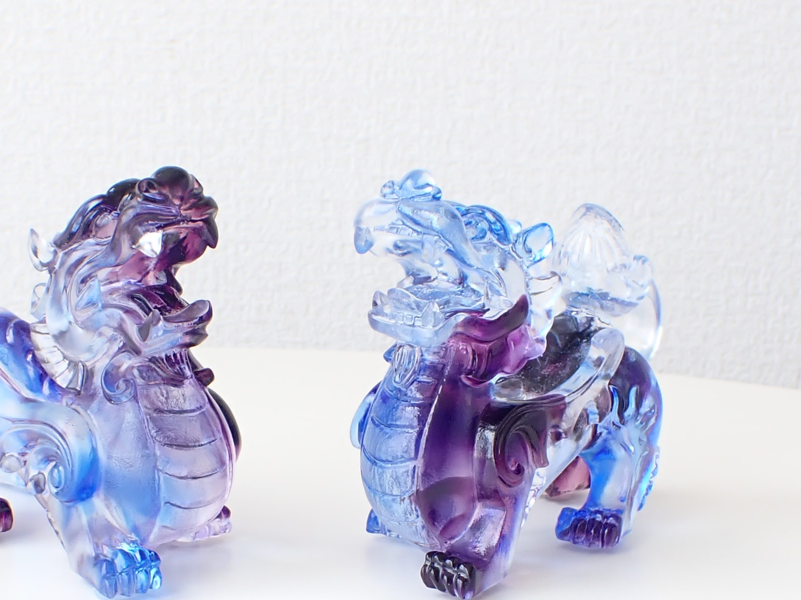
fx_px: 1180
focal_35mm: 51
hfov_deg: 37.3
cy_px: 403
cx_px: 306
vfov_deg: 28.4
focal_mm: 5.4
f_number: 3.2
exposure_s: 1/160
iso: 100
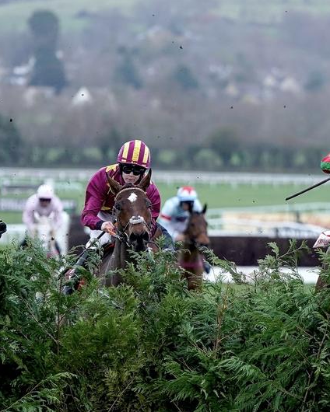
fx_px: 2491
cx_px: 146
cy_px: 206
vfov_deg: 9.5
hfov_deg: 7.6
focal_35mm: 204
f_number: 2.8
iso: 1600
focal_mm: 144
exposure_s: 1/1000
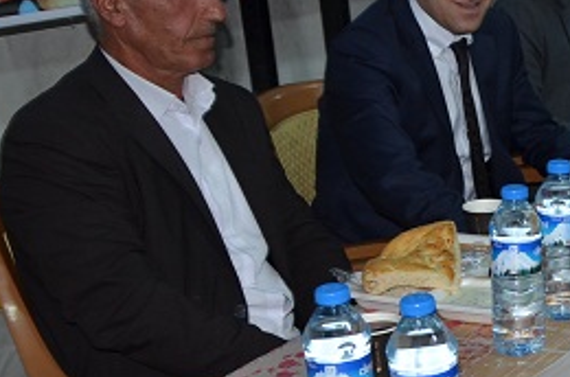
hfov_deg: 22.8
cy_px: 203
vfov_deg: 16.7
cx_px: 706
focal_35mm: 81
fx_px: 1284
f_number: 3.8
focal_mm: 21
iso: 320
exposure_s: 1/60
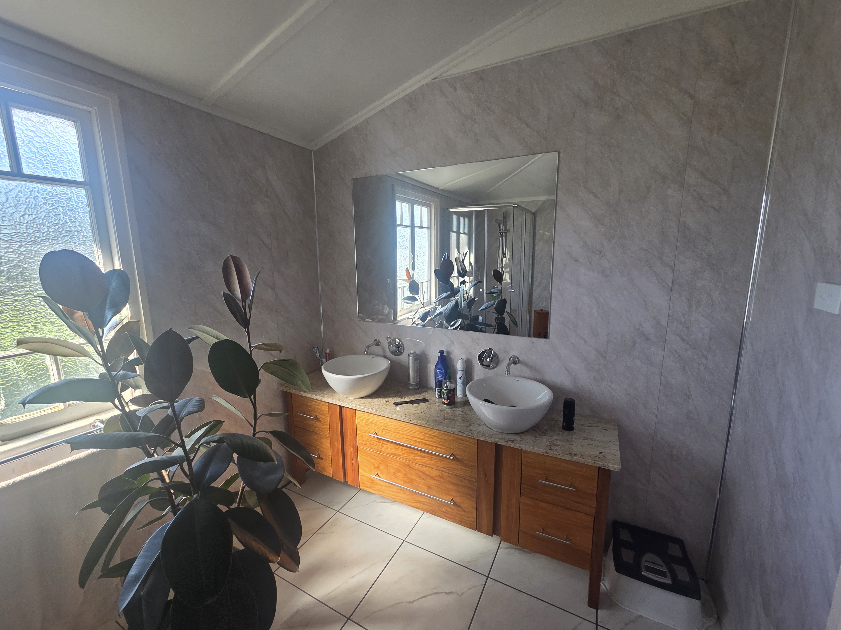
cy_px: 315
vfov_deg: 89.9
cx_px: 420
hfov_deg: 106.2
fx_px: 316
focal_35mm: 13
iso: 80
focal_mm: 2.2
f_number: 2.2
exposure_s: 1/100
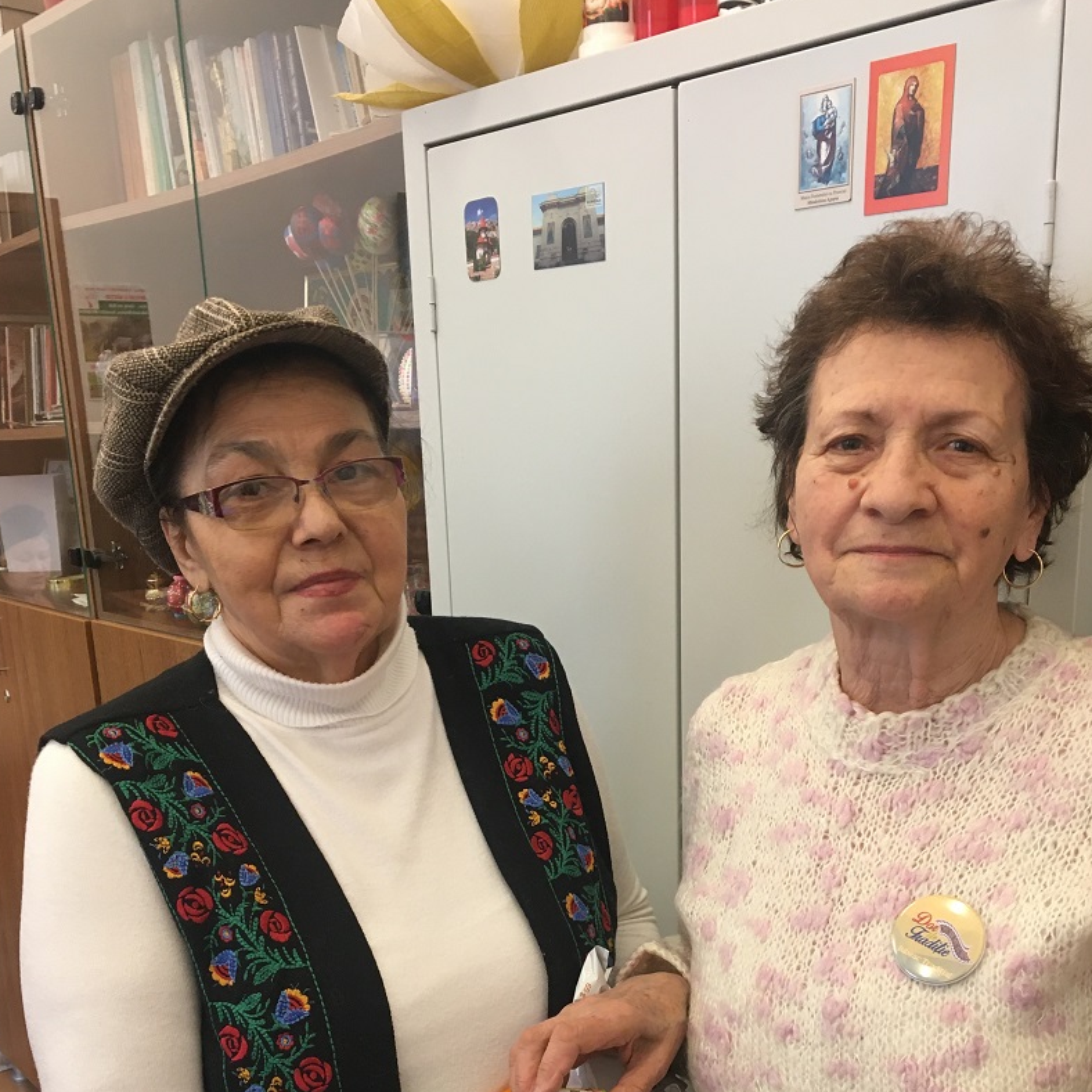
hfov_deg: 42.8
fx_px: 1392
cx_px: 602
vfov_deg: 41.7
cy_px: 800
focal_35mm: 39
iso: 125
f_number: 2.2
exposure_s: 1/33
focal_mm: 4.15
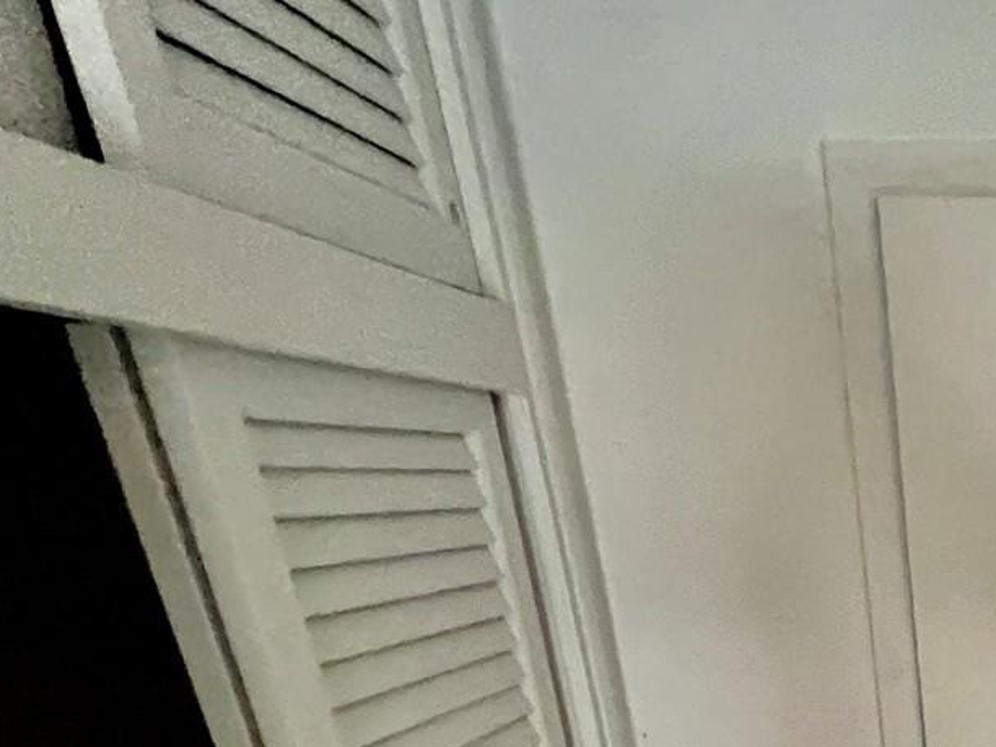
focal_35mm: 34
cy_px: 924
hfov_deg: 42.0
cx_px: 1108
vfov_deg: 33.1
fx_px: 978
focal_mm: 1.57
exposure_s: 1/60
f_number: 1.8
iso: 800
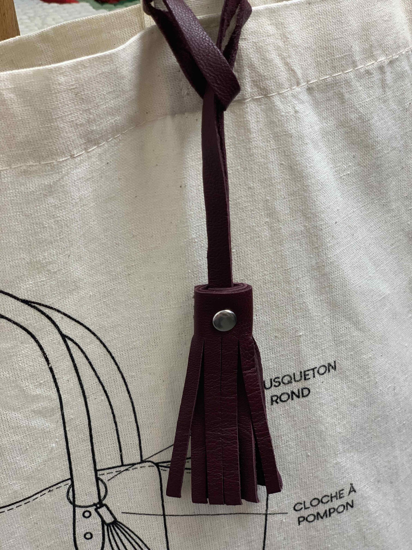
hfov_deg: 28.0
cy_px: 275
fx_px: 825
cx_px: 206
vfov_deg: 36.8
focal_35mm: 52
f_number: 2.4
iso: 64
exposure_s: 1/50
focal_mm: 6
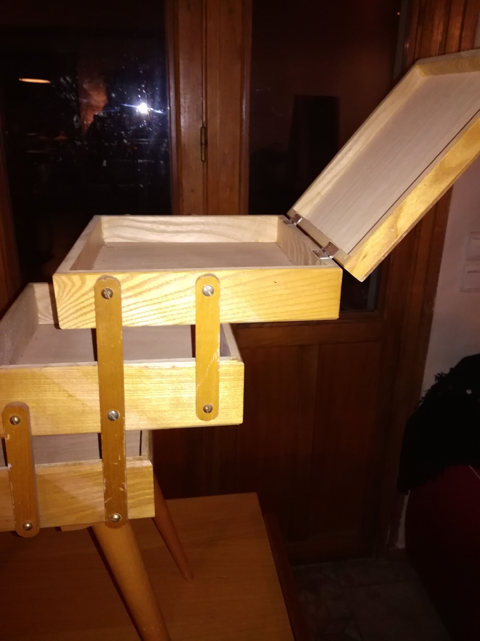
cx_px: 240
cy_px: 320
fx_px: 499
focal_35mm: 27
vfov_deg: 65.3
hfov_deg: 51.4
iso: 400
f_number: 2
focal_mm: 3.79
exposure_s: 1/33.3
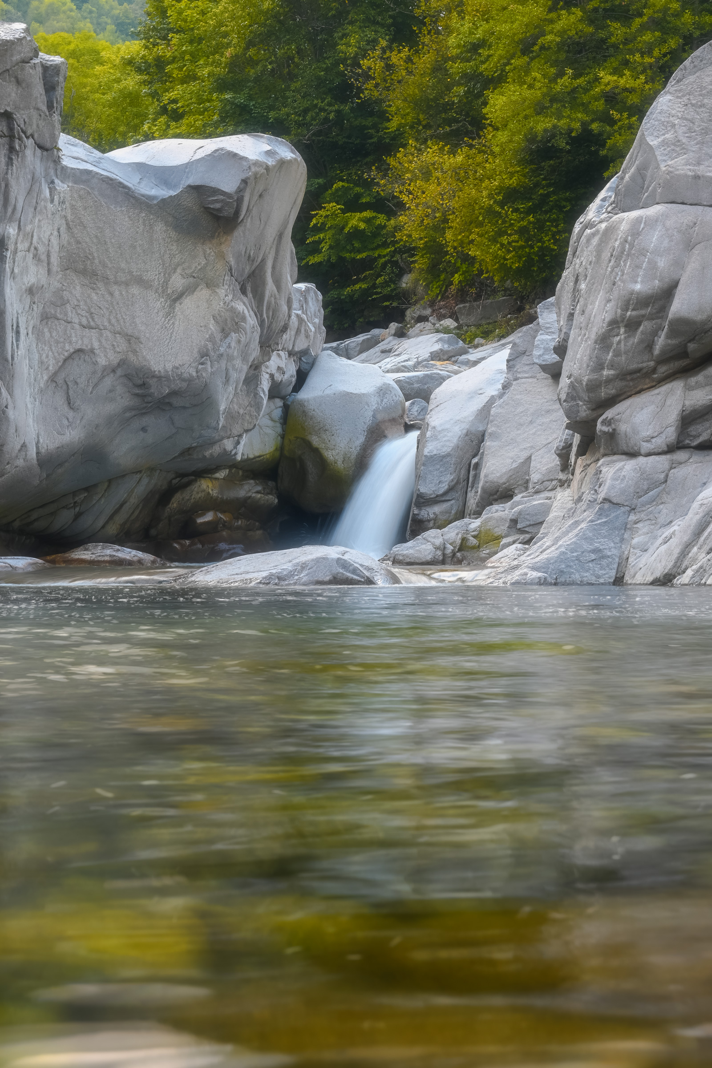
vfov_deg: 28.6
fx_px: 2091
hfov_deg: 19.3
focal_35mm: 70
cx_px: 356
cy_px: 534
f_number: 14
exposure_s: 1/10
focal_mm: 47
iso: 100
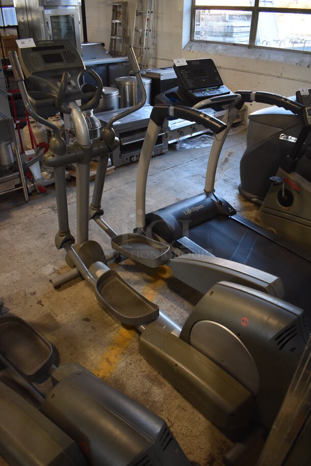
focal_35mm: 27
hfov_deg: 48.0
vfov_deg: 67.3
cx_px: 156
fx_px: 349
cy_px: 233
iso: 900
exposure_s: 1/125
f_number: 3.5
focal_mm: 18
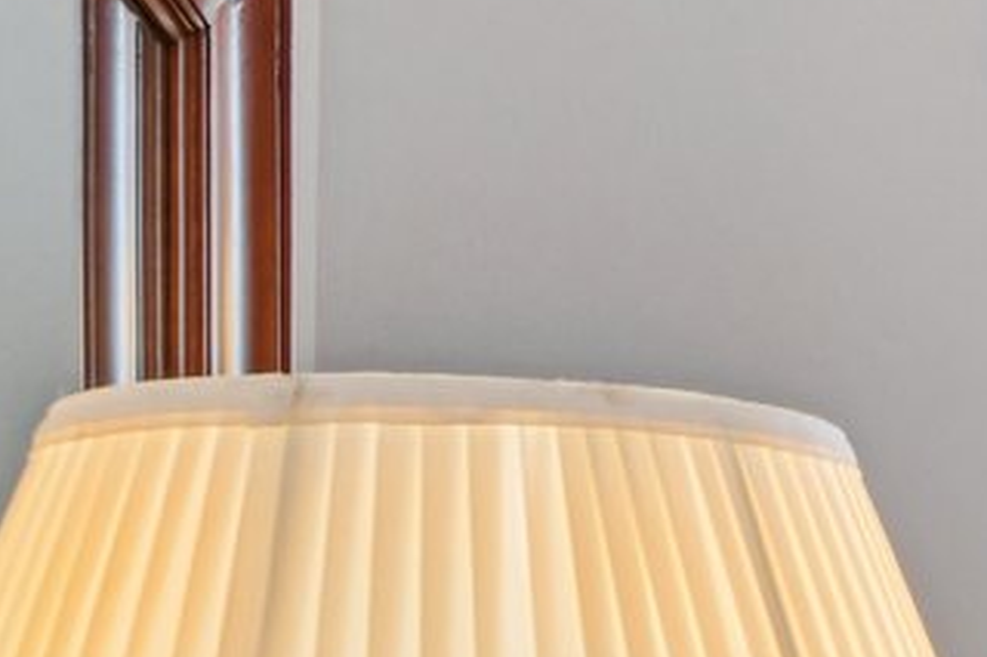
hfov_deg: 12.6
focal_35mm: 96
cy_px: 773
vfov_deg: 13.9
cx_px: 2708
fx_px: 2631
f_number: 8
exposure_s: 1/6
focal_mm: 15
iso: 400
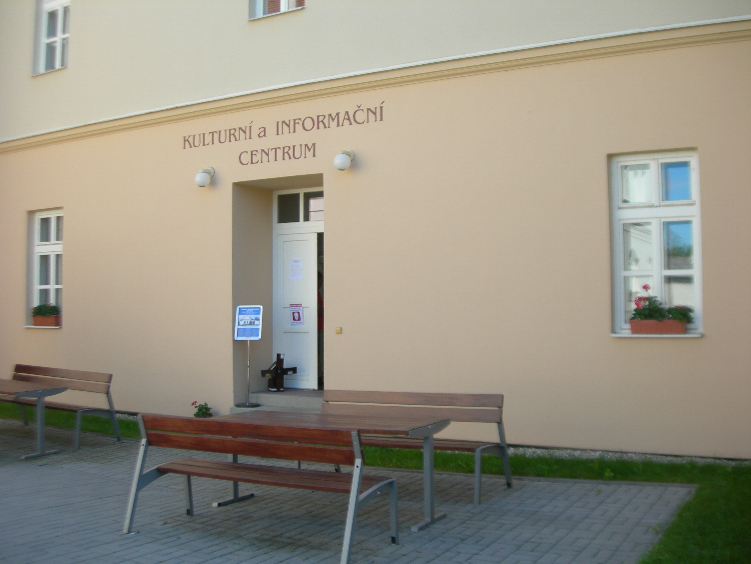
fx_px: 824
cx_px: 376
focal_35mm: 38
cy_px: 282
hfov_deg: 49.0
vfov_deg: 37.7
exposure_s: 1/293
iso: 50
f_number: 2.8
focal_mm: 7.8
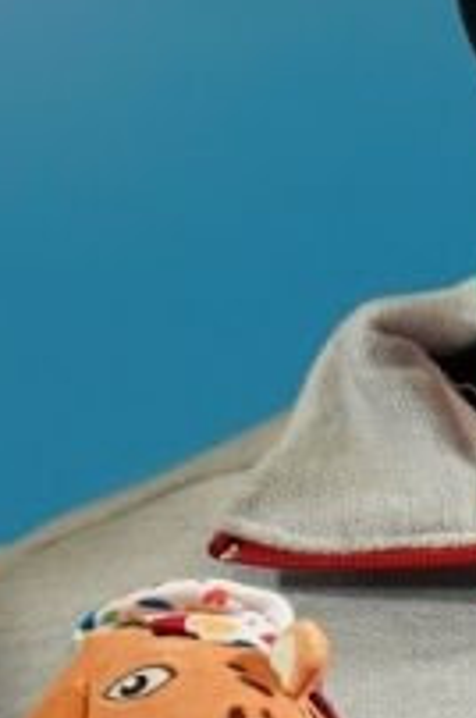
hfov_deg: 1.3
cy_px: 924
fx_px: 21791
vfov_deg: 1.9
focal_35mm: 1095
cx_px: 810
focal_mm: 123
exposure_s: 1/500
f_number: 2.8
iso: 500
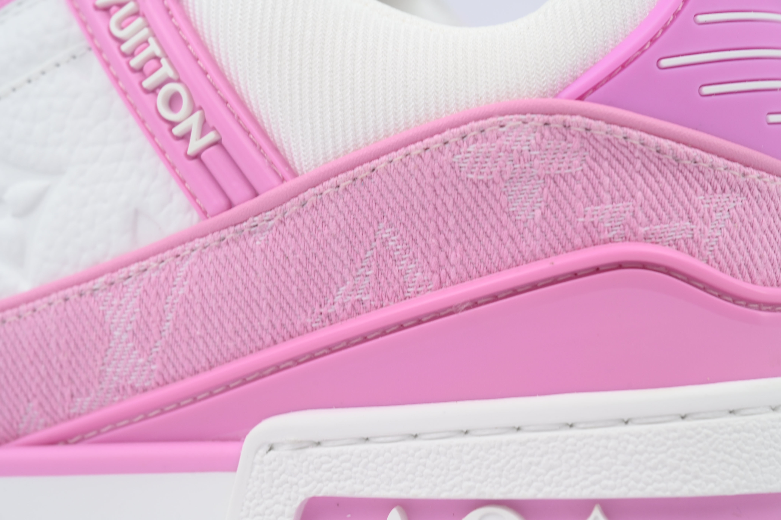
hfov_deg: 19.5
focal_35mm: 105
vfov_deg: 13.0
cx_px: 390
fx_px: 2278
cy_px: 260
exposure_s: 1/100
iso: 400
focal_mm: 105
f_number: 11
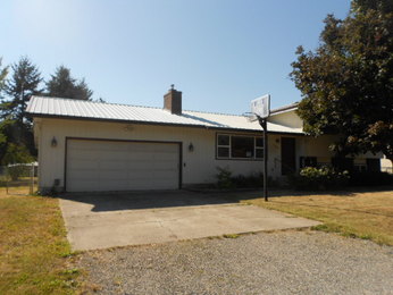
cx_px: 196
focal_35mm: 26
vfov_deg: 53.1
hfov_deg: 67.3
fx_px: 295
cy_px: 148
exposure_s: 1/800
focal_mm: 4.6
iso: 80
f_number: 3.2
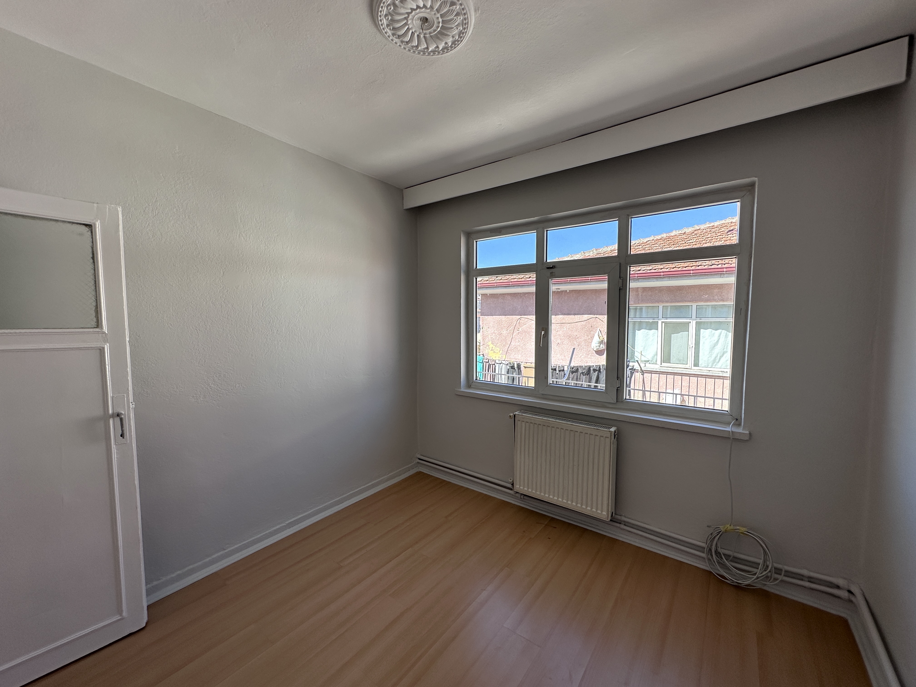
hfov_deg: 102.1
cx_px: 458
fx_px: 370
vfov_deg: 85.7
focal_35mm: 14
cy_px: 344
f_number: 2.2
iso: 40
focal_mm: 2.22
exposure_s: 1/298
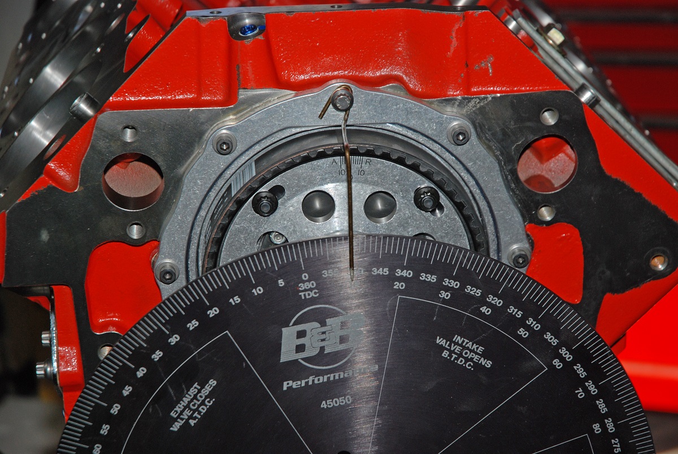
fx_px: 1980
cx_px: 339
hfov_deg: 19.4
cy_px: 227
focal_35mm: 105
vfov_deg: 13.1
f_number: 4.5
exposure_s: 1/60
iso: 200
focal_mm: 70
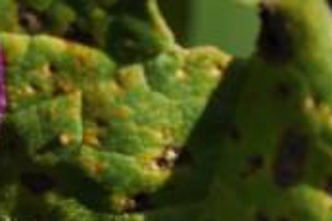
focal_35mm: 467
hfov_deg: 4.3
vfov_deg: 2.9
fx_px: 4303
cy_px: 52
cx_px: -528
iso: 200
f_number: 6.3
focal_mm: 60
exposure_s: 1/640
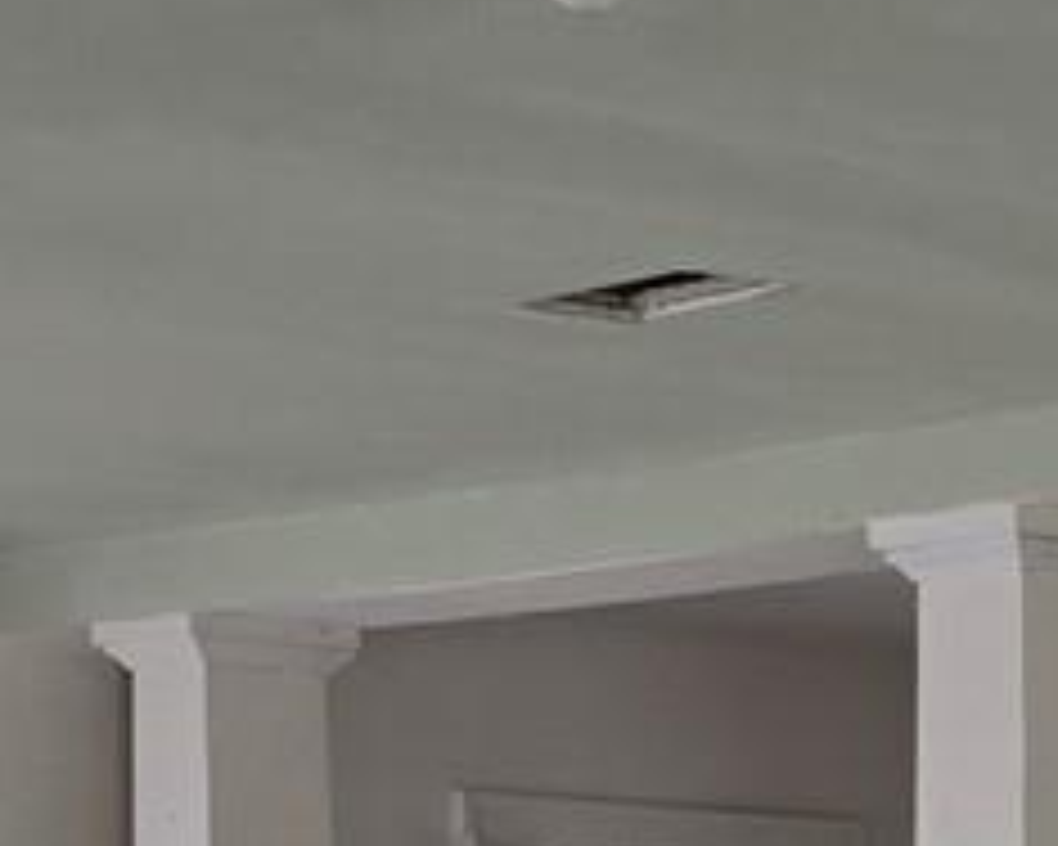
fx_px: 4791
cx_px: 1580
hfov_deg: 12.0
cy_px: 1404
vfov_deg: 9.7
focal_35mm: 153
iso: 40
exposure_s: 1/180
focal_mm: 6.3
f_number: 1.7
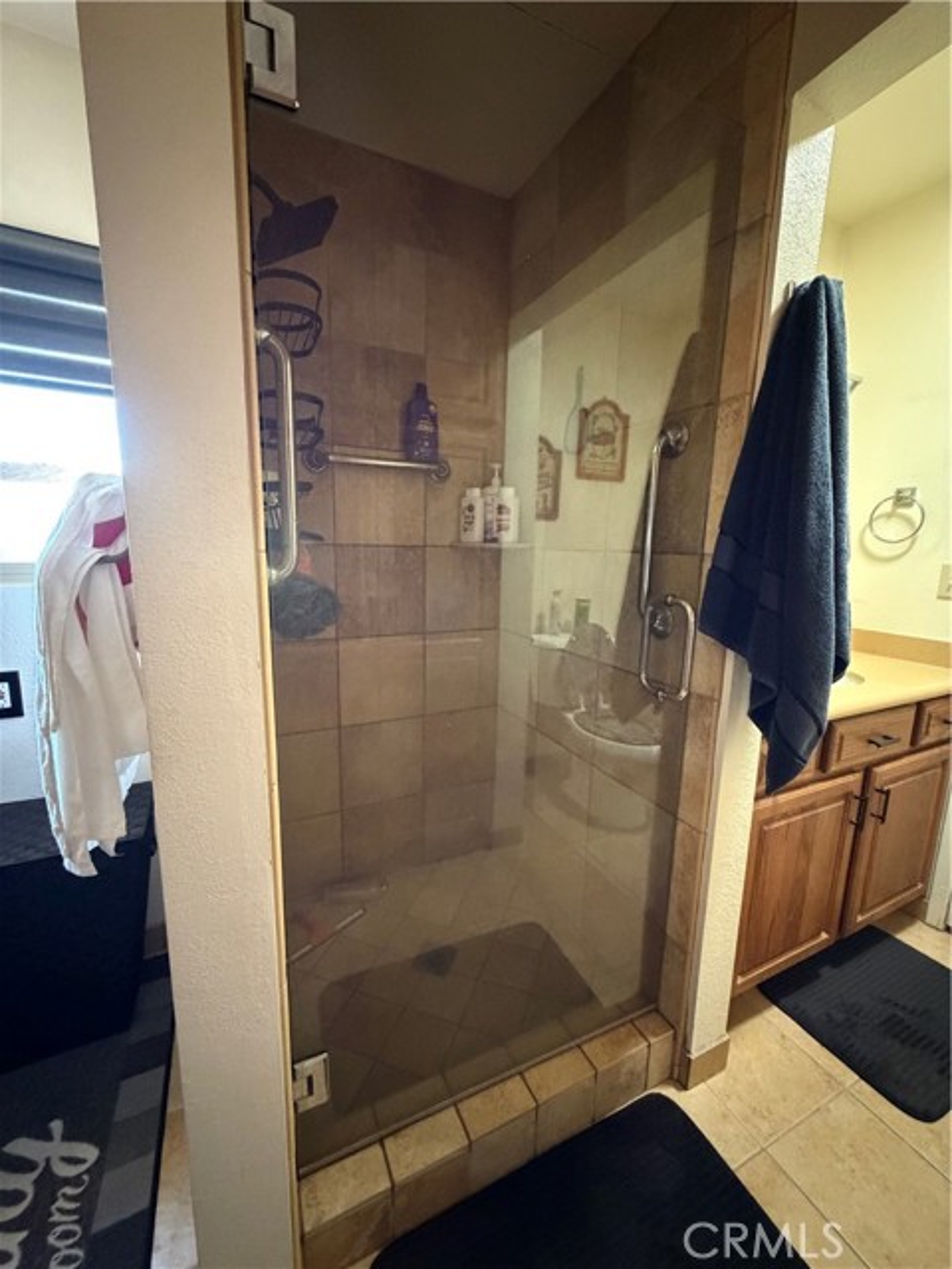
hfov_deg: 85.7
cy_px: 634
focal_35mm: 14
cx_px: 476
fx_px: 513
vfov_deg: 102.1
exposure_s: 1/45
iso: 1250
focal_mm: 2.22
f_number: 2.2
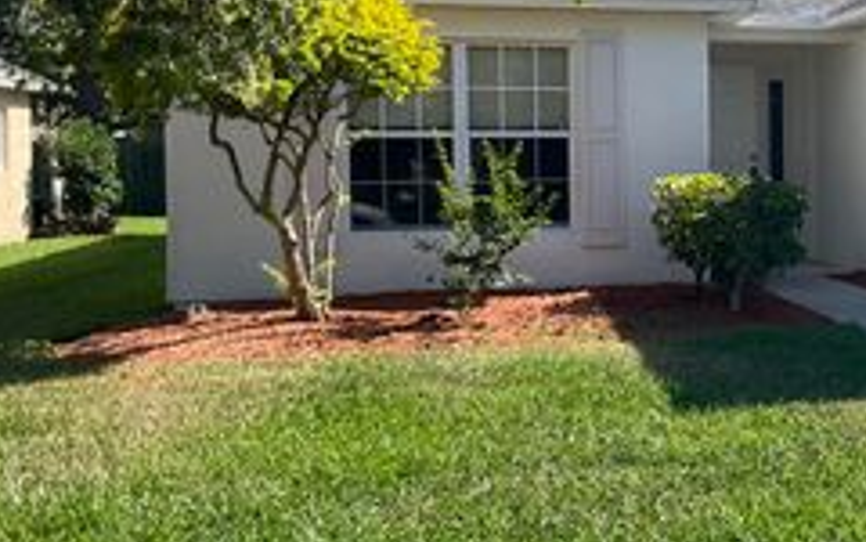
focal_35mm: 64
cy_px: 208
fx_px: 1510
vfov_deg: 20.3
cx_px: 819
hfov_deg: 30.2
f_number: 1.8
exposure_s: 1/1035
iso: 25
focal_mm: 3
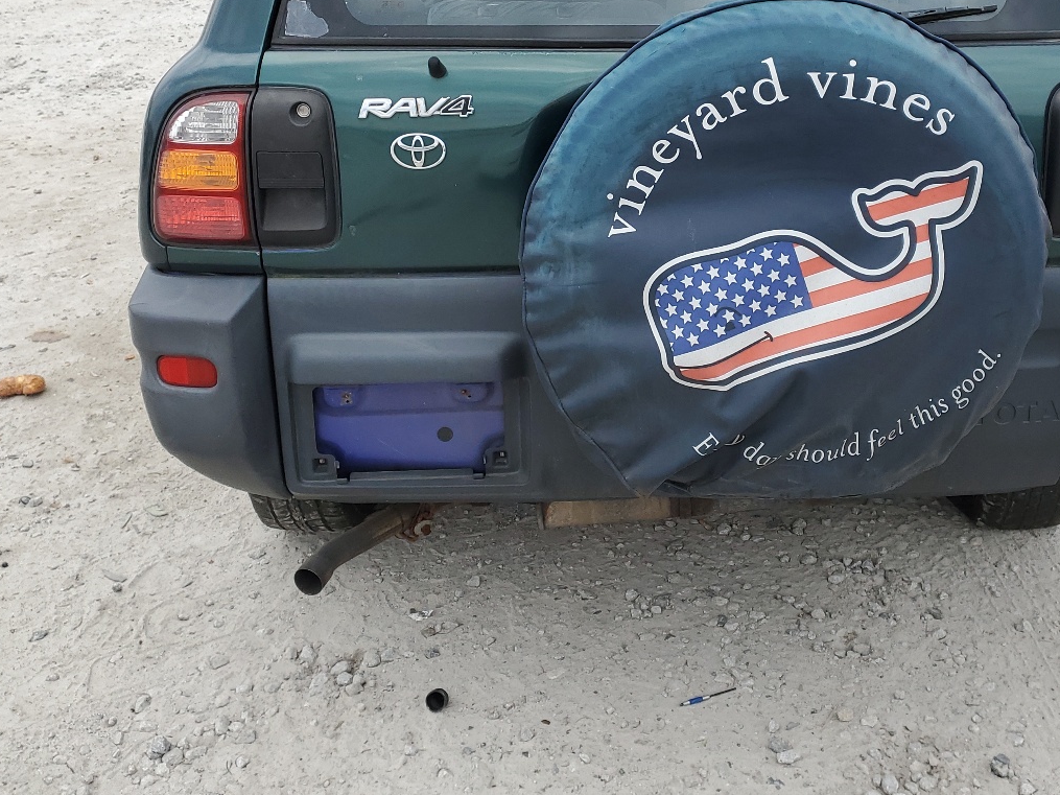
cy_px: 187
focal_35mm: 41
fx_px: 1255
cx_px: 687
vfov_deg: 34.3
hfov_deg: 45.2
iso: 50
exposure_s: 1/1429
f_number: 1.5
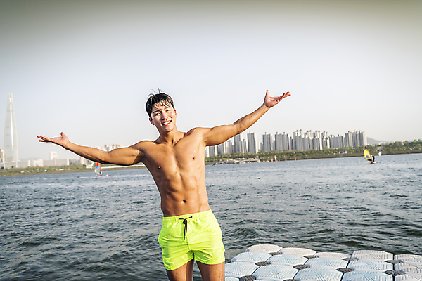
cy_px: 140
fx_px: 352
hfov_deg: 61.9
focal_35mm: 30
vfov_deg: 43.6
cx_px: 211
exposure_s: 1/800
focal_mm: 30
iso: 200
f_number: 4
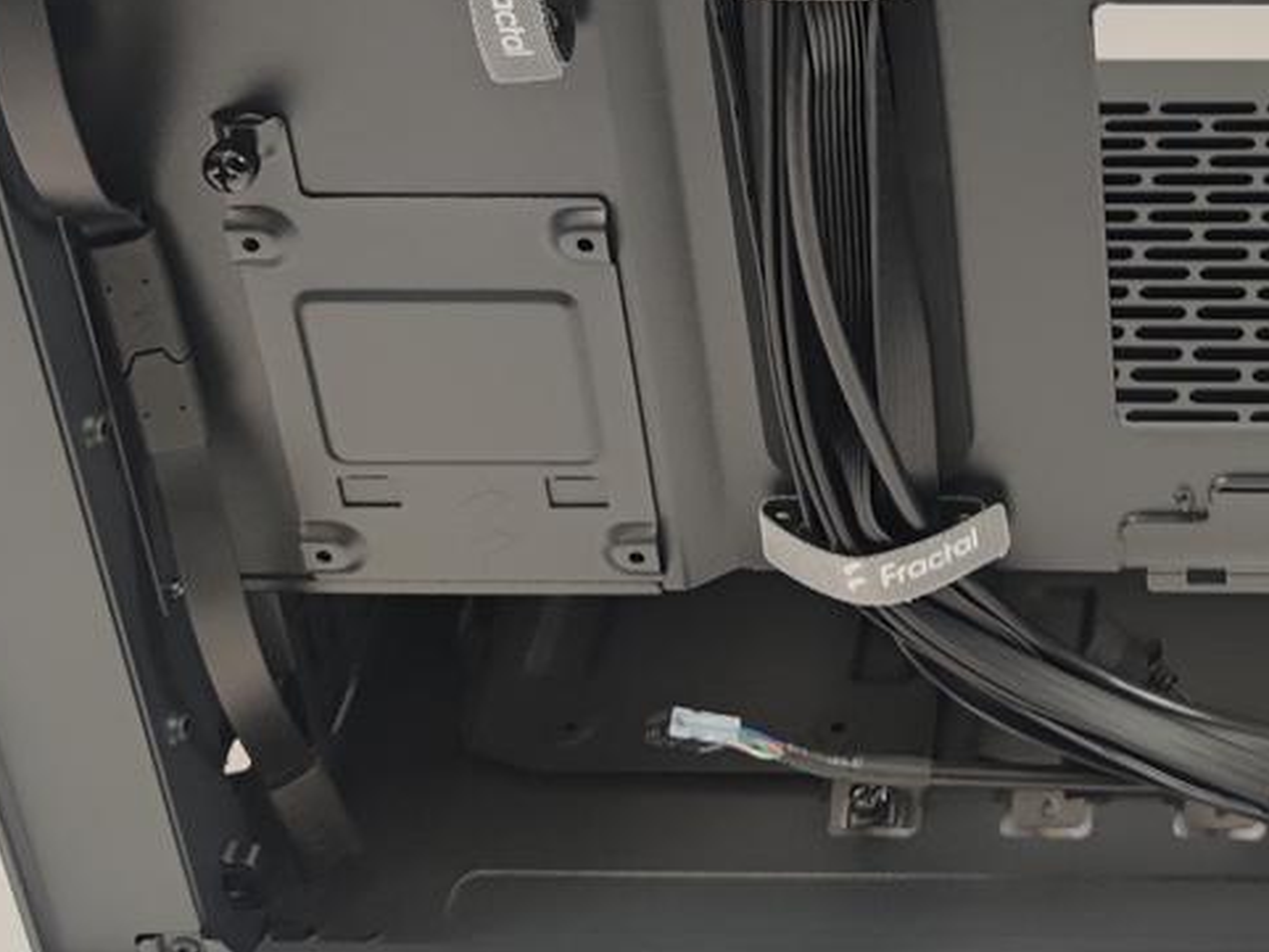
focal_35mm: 78
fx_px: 2860
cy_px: -220
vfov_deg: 17.9
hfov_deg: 23.8
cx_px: 1311
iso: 73
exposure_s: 1/100
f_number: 1.85
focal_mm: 6.78
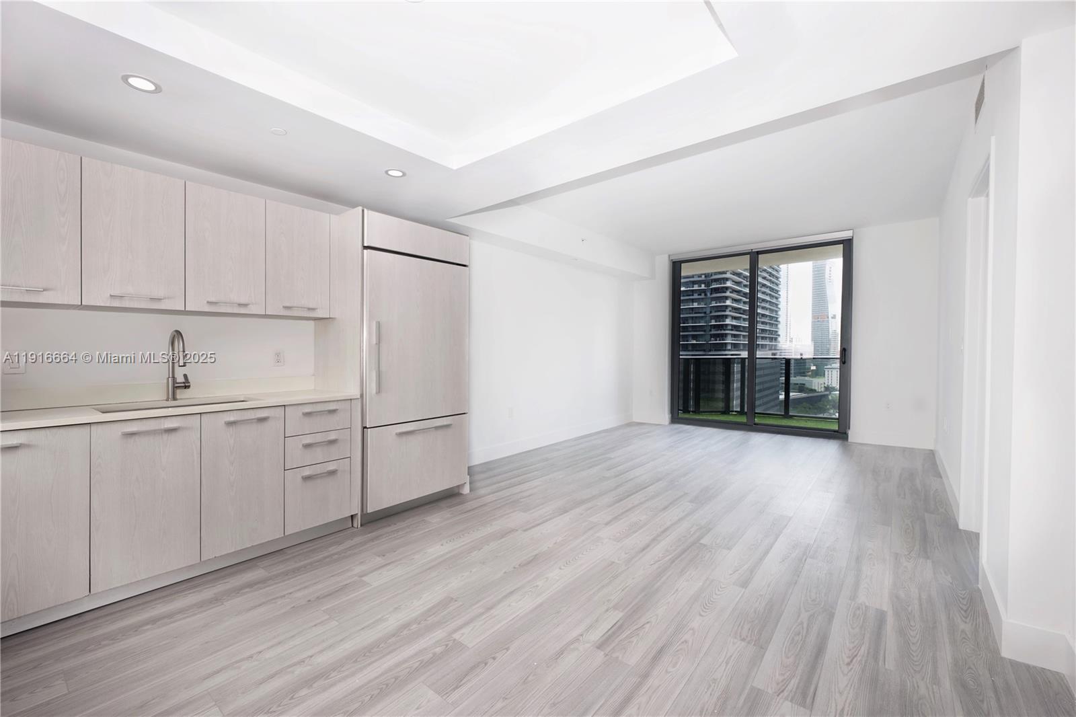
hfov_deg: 104.3
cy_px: 358
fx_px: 418
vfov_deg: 81.2
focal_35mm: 14
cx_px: 538
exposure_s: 1/250
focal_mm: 14
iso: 800
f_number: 5
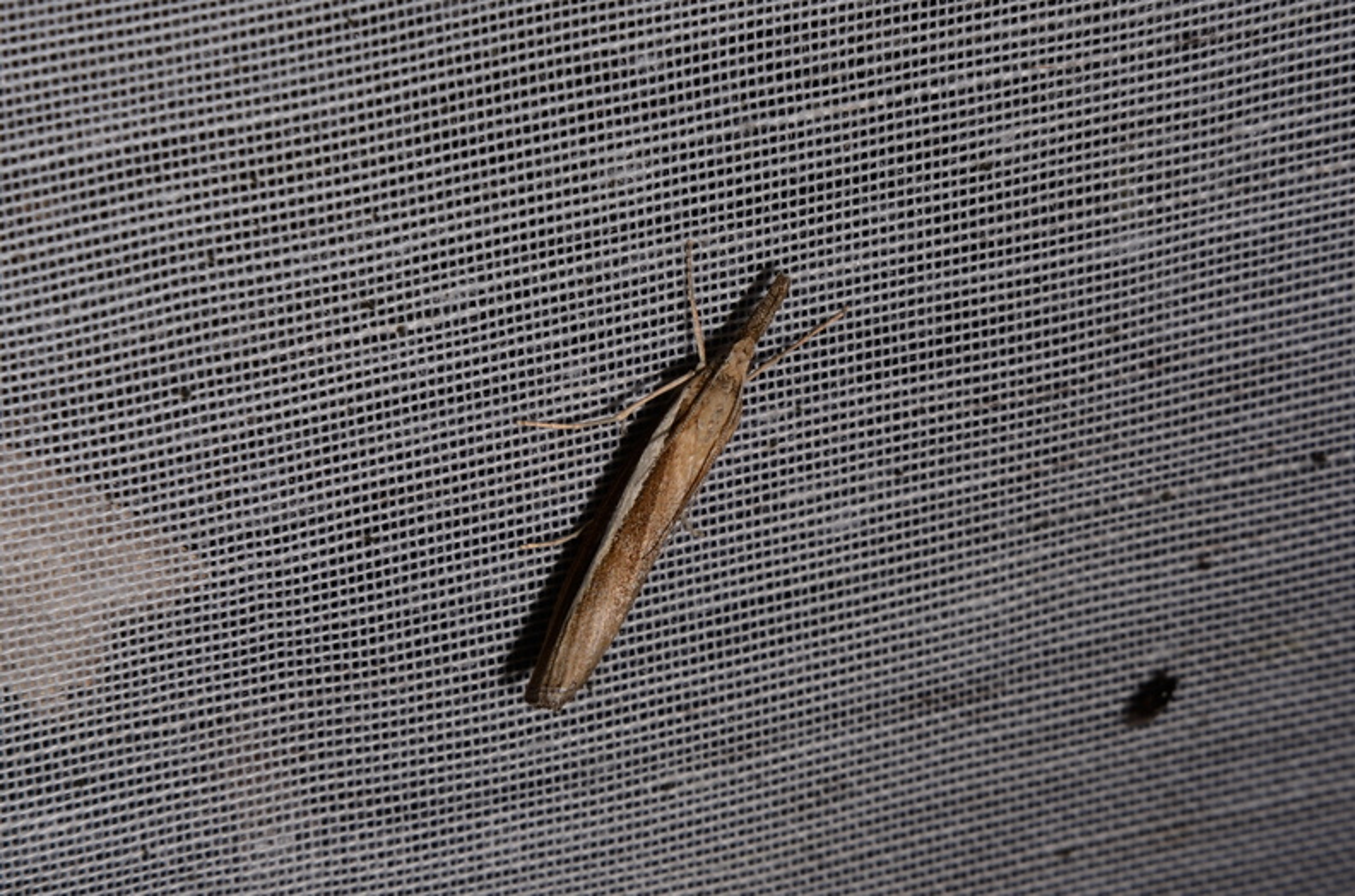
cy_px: 448
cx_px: 678
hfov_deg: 16.1
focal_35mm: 128
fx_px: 4787
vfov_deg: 10.7
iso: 100
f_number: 25
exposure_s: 1/60
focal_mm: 85
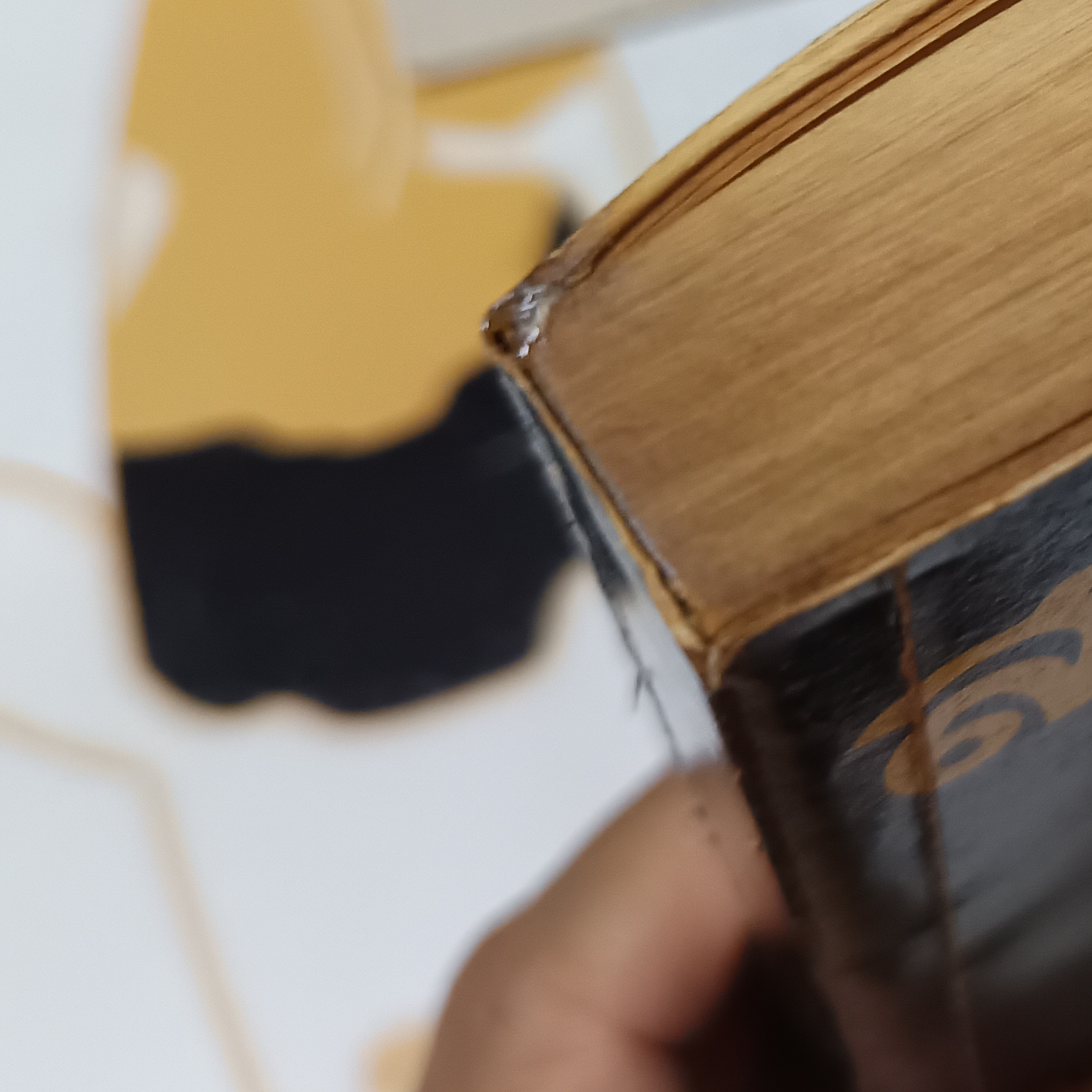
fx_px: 2141
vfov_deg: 27.5
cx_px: 1229
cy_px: 90
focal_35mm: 60
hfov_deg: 26.2
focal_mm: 5.31
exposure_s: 1/25
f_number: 1.7
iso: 940
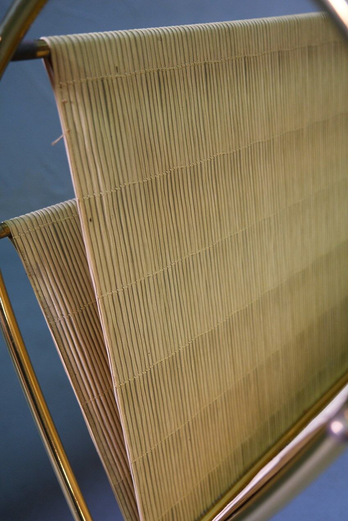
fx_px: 507
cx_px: 174
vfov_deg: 54.4
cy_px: 260
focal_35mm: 35
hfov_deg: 37.9
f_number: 4
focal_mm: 23.5
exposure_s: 1/34
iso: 1000
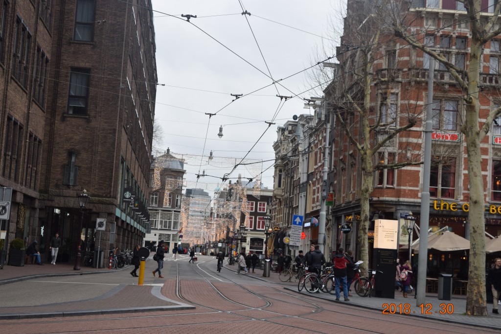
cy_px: 167
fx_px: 876
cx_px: 250
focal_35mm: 63
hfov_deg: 31.9
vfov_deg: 21.6
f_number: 6.3
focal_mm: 42
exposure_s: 1/160
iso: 400
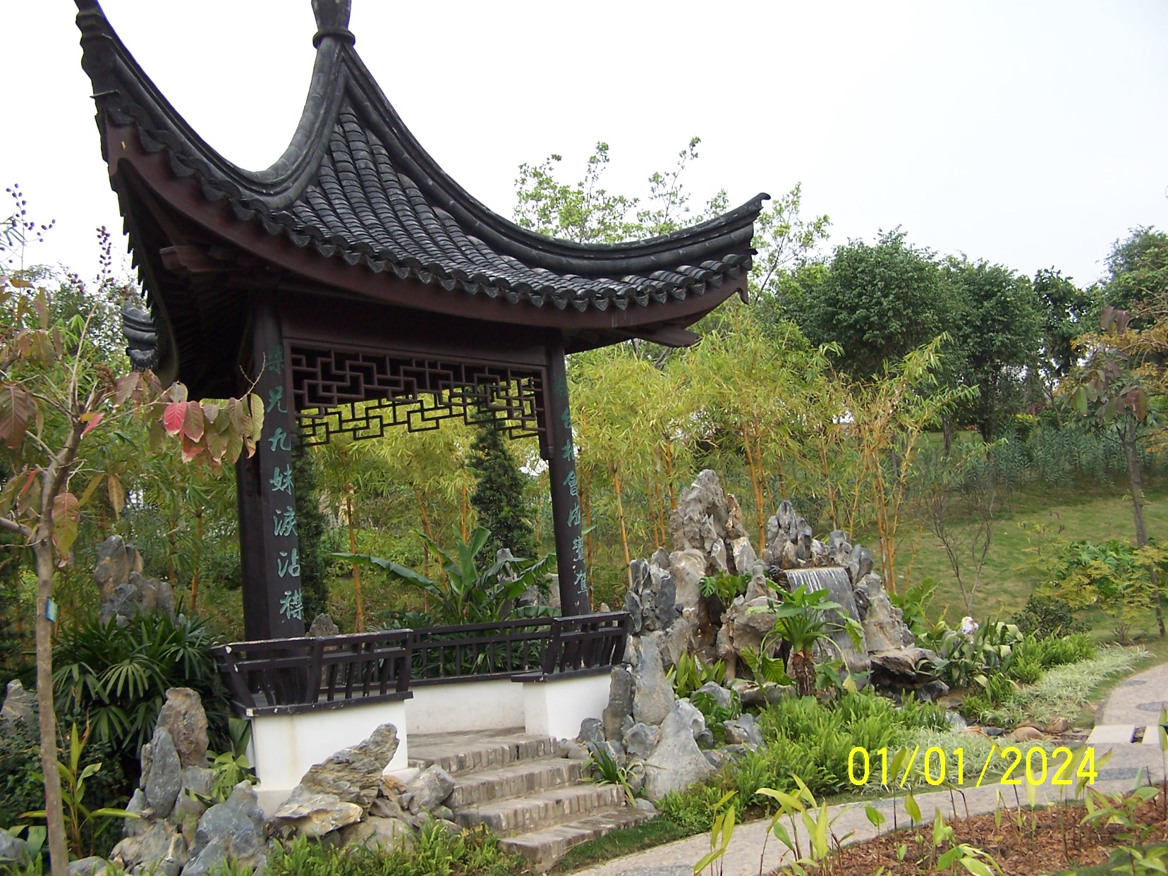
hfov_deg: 49.0
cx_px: 584
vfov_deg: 37.7
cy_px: 438
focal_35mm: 38
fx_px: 1282
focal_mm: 6.3
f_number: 2.8
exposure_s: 1/250
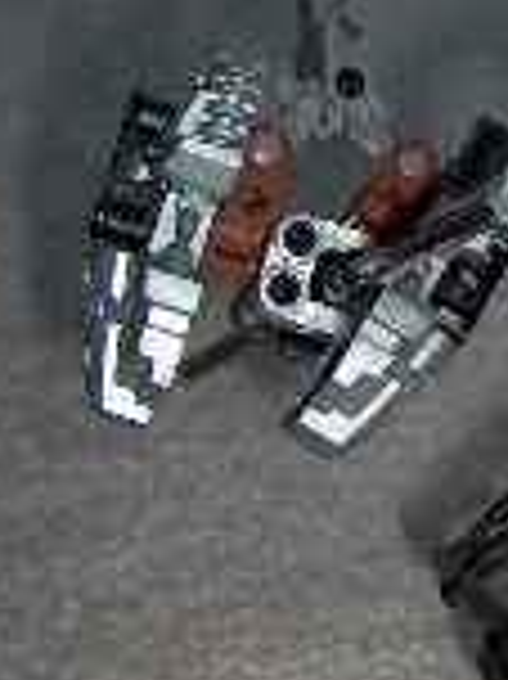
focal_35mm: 165
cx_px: 944
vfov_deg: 11.4
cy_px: -401
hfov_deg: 8.6
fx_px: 3233
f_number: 2.8
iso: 100
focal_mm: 8
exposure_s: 1/60
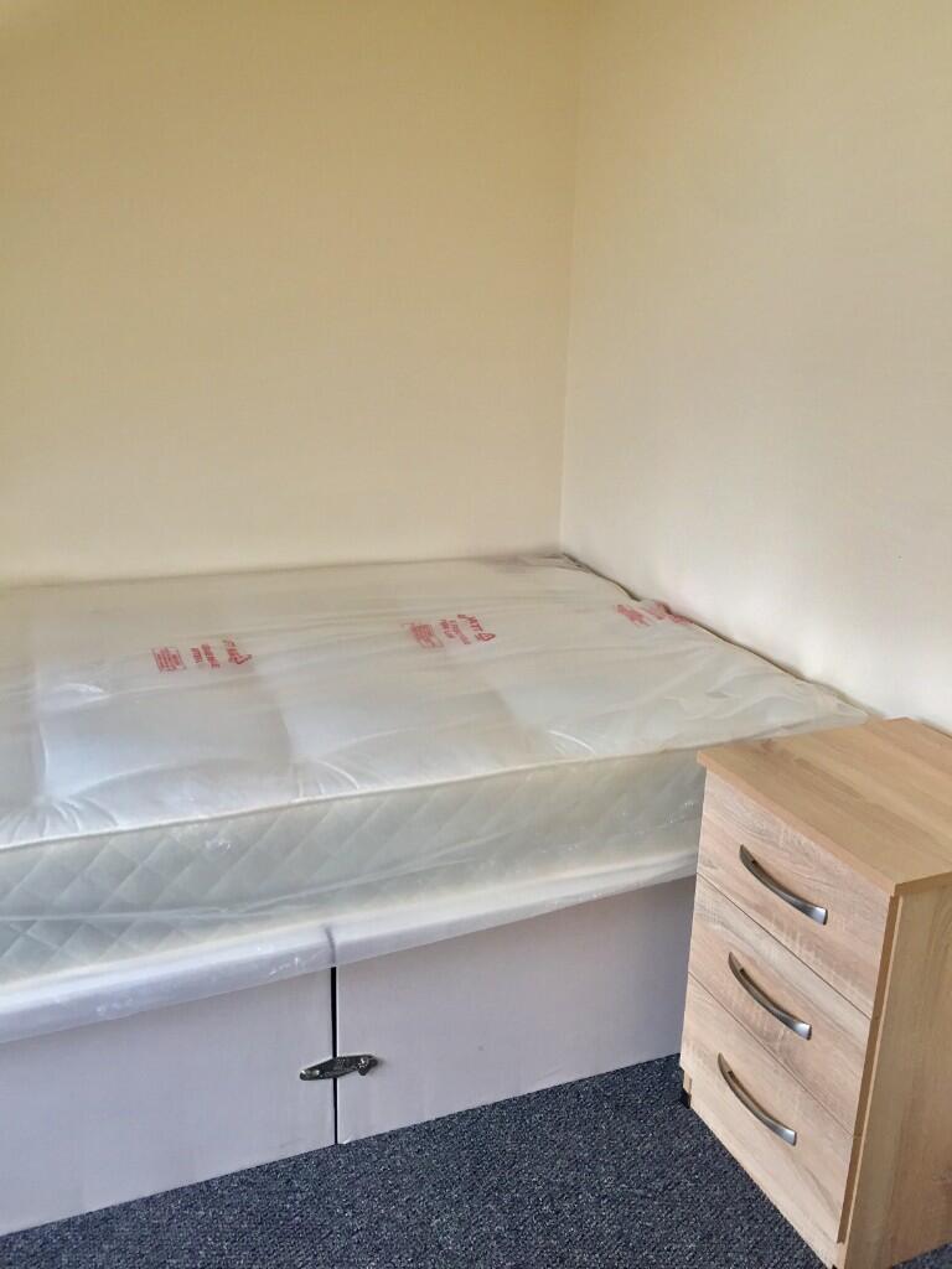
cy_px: 634
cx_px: 476
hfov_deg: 48.2
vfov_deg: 61.7
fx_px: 1063
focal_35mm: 29
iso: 40
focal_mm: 4.15
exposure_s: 1/33
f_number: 2.2
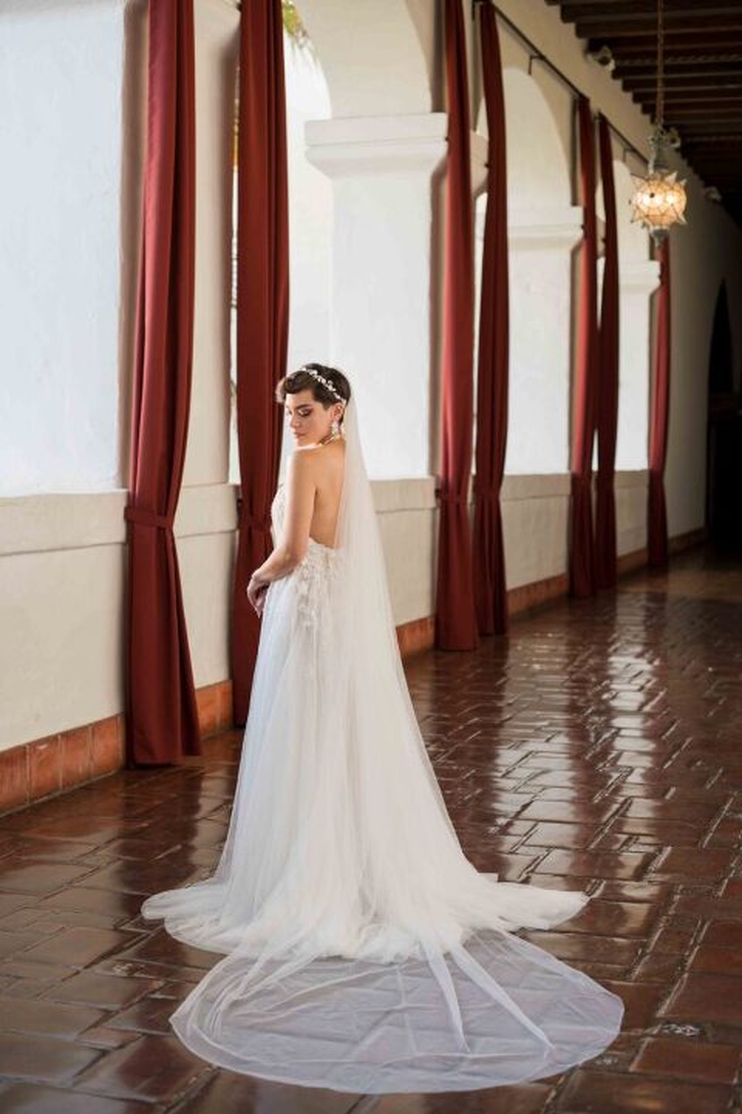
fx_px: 1547
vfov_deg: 39.6
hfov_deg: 27.0
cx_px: 371
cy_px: 557
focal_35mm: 50
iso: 250
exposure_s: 1/125
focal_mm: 50
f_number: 2.8
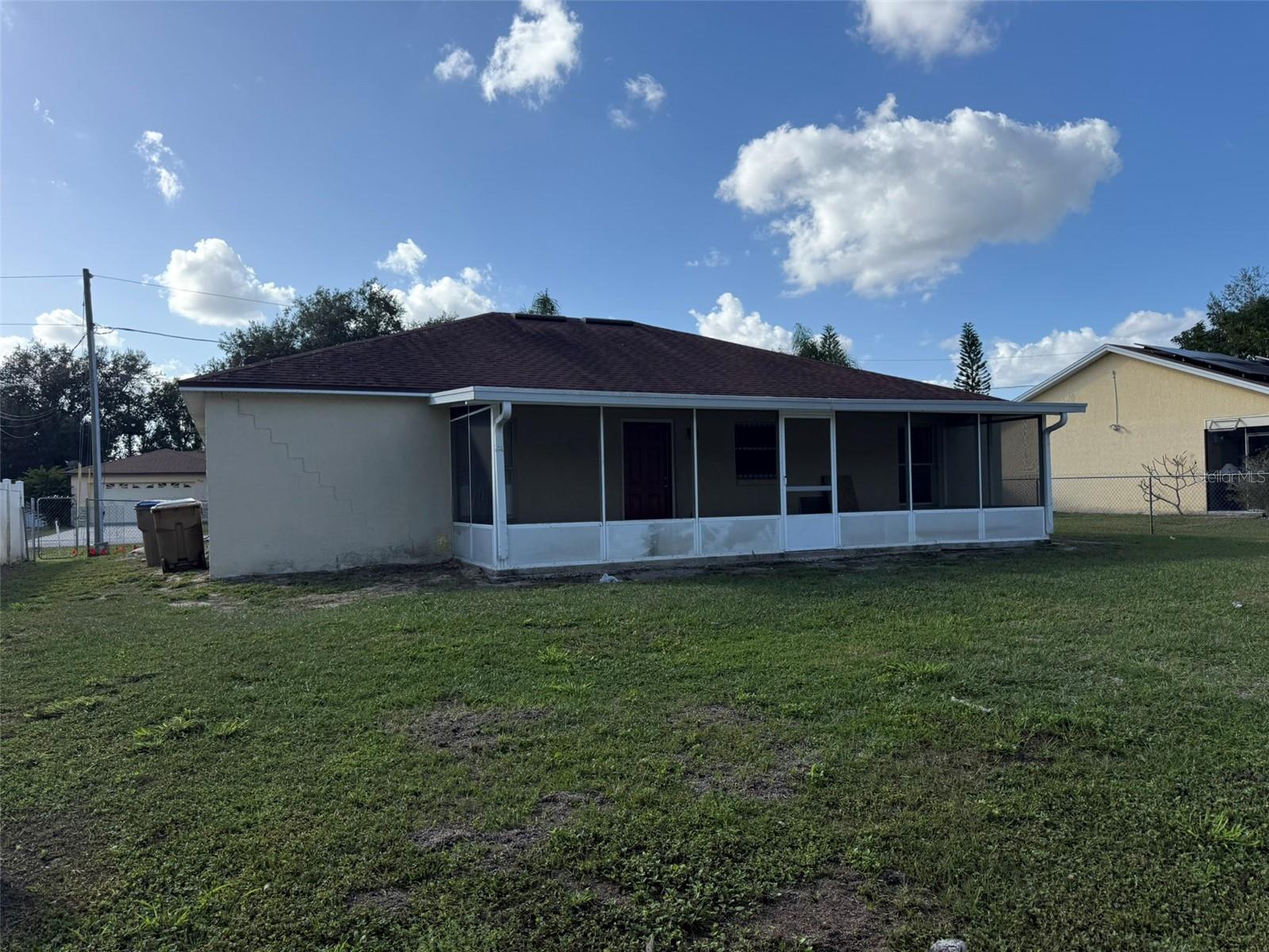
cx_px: 634
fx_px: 880
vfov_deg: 56.8
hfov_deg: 71.6
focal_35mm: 24
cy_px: 476
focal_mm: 6.76
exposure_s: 1/4673
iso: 80
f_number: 1.78
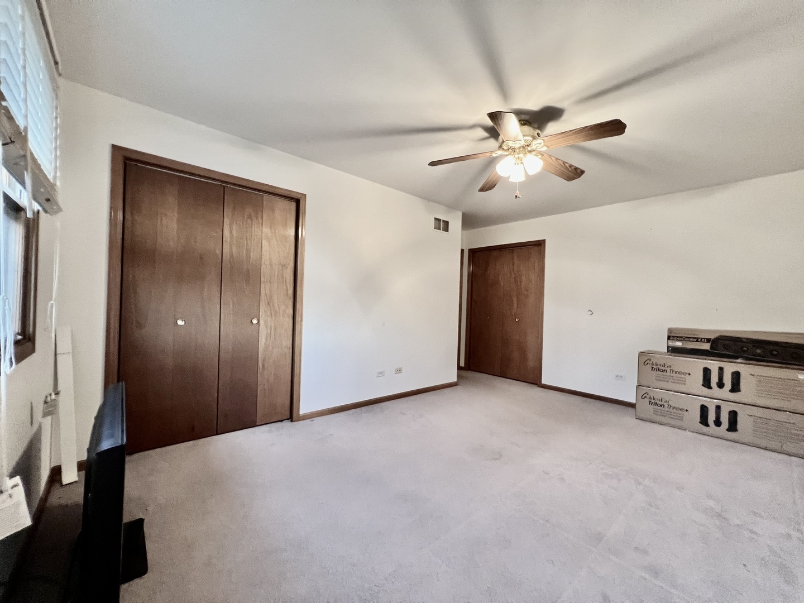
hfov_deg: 106.2
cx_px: 402
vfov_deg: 89.9
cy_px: 302
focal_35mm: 13
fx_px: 302
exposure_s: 1/60
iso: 500
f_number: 1.8
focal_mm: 1.57
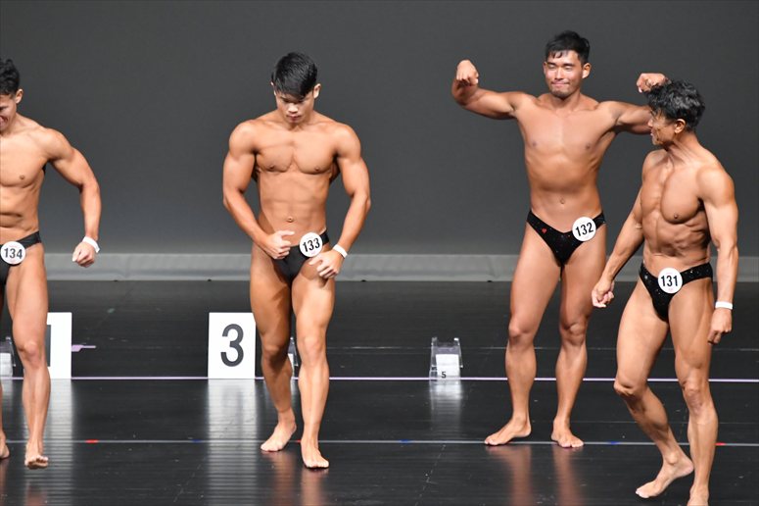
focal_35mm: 315
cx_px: 380
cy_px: 253
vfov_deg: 4.4
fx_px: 6638
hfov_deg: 6.5
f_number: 5.6
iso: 5000
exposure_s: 1/400
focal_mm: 210
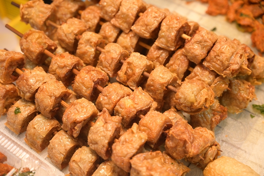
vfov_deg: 20.9
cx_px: 132
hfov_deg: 31.0
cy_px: 88
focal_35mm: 65
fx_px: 476
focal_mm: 65
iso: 1250
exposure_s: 1/400
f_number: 4
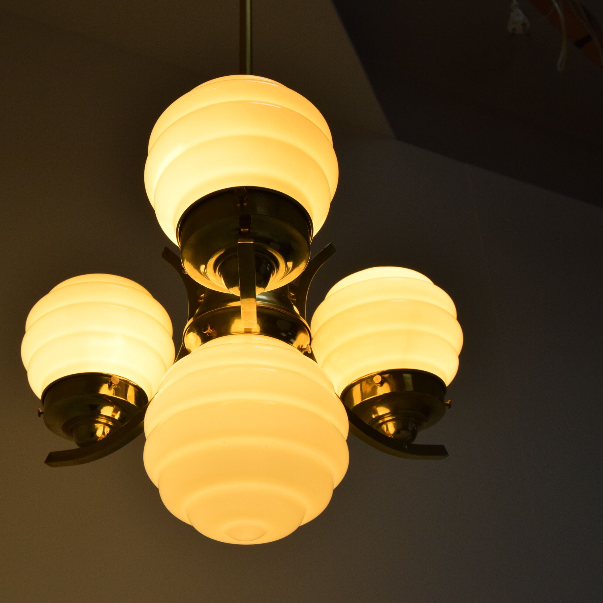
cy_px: 300
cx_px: 250
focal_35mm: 50
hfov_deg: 33.9
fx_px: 985
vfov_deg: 34.0
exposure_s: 1/400
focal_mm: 26
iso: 1600
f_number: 10
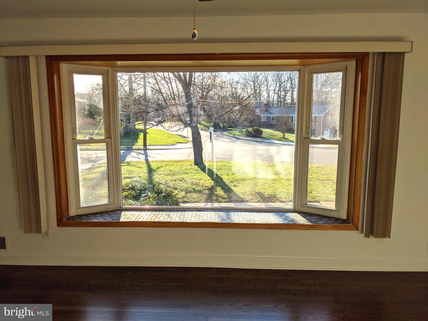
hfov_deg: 65.3
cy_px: 160
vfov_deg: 51.4
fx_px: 334
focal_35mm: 27
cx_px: 214
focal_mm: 4.38
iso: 50
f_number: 1.73
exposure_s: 1/1565
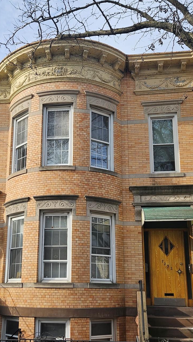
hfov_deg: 29.7
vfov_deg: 50.3
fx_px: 364
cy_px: 194
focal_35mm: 40
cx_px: 79
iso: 25
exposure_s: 1/1218
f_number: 1.8
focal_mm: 5.4
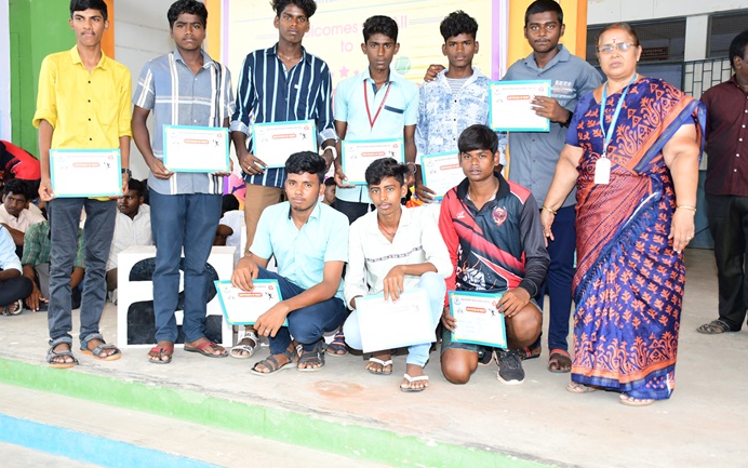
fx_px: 836
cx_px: 373
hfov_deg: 48.2
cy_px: 218
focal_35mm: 41
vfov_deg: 31.3
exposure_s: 1/160
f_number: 5.6
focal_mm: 27
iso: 640
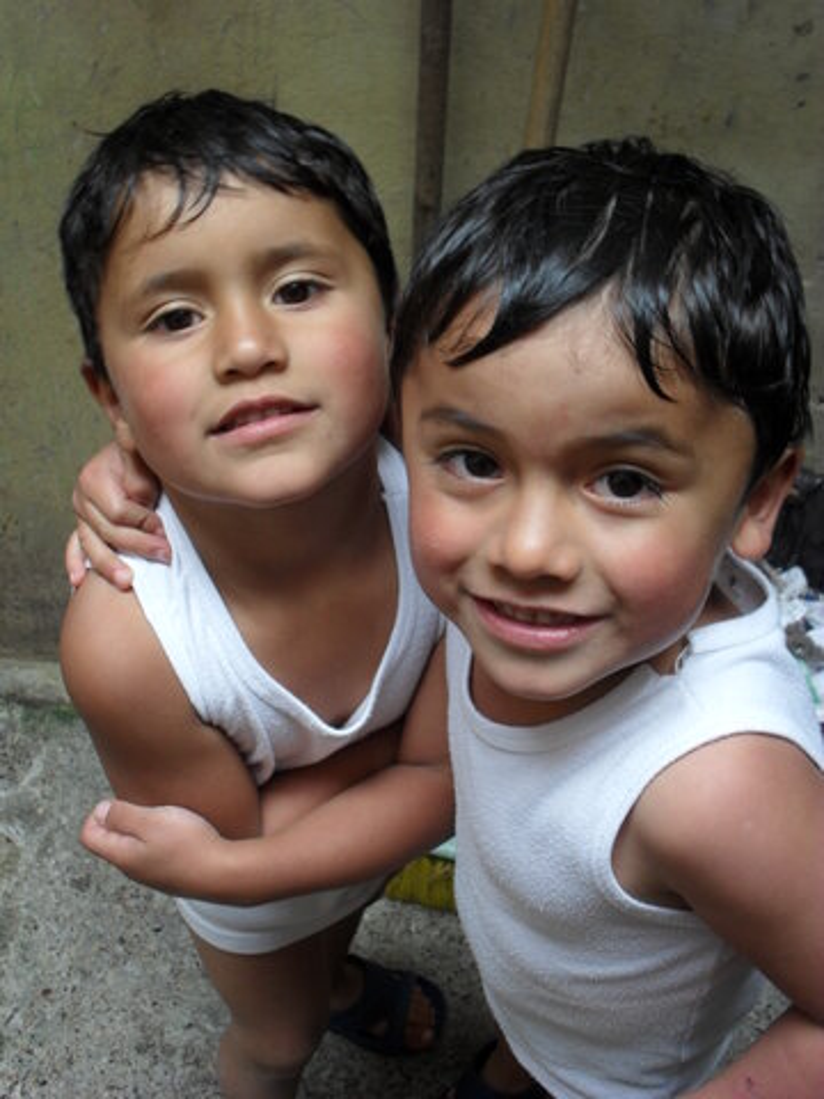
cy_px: 550
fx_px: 1333
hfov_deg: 34.3
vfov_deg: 44.8
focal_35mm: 42
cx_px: 412
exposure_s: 1/45
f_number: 3.6
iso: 100
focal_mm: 7.5
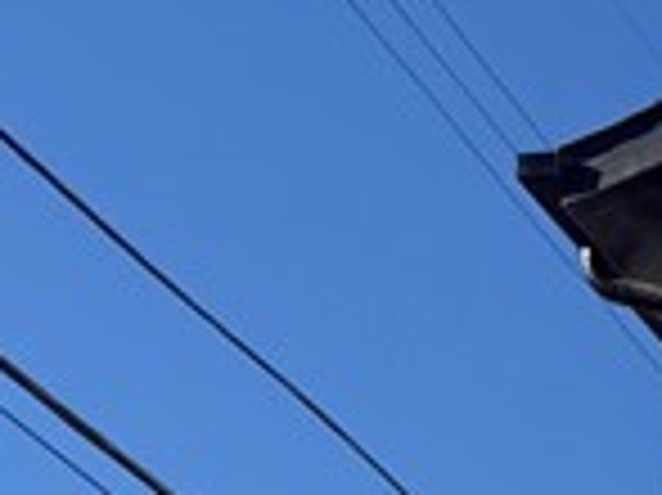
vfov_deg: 8.0
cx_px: 1513
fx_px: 3191
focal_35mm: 167
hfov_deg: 10.4
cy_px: 1305
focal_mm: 6.76
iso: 80
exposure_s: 1/4405
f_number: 1.78
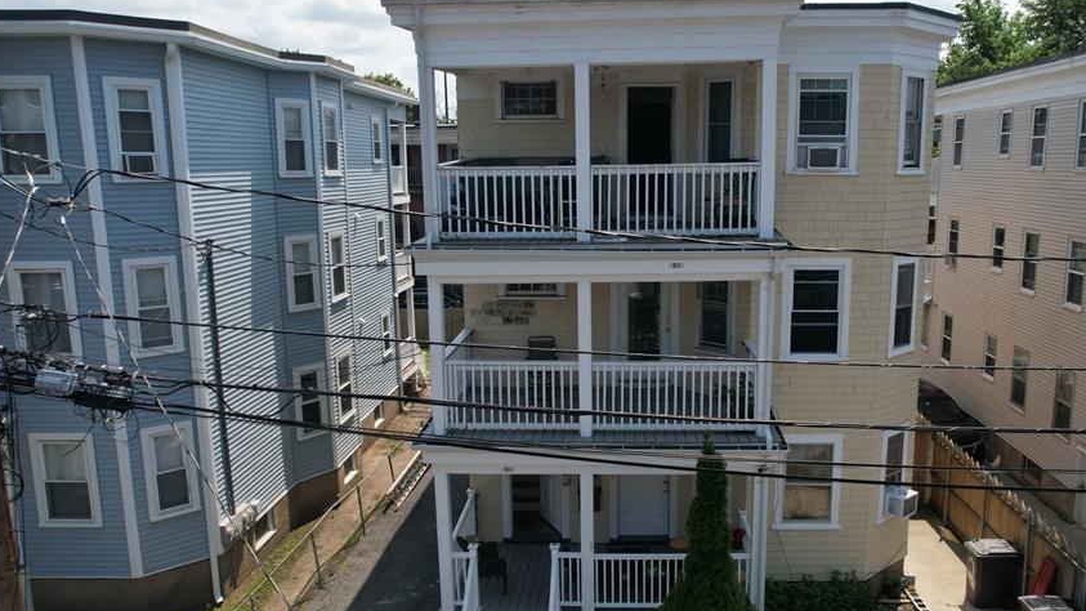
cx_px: 622
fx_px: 806
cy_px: 301
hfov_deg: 67.6
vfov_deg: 41.5
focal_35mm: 28
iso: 110
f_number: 2.8
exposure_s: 1/250
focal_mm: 8.38
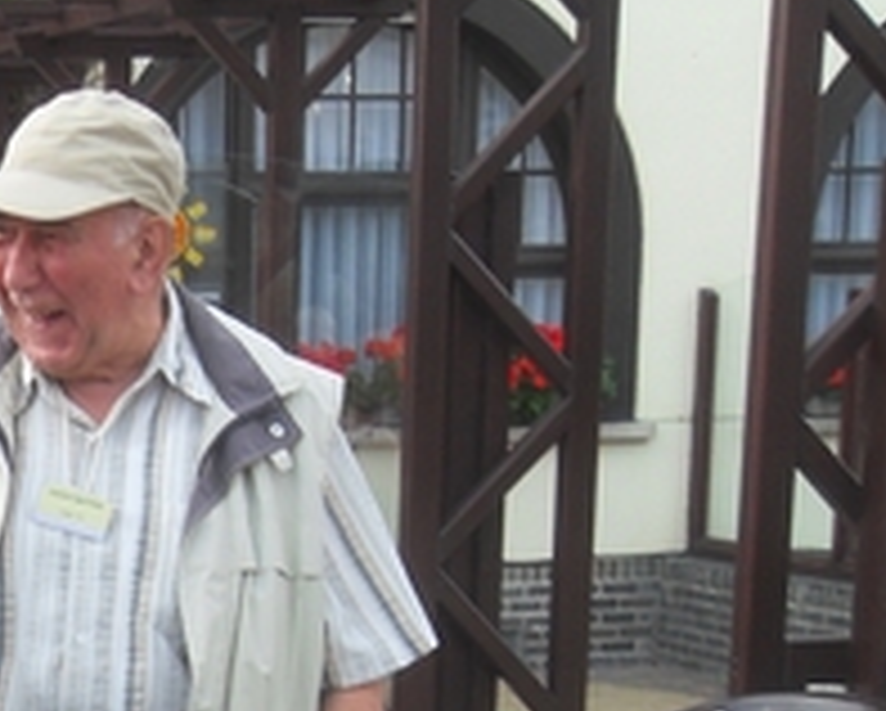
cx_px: -166
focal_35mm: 104
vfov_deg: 14.3
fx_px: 2730
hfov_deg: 17.6
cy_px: 878
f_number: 3.5
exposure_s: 1/180
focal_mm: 6.3
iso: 80
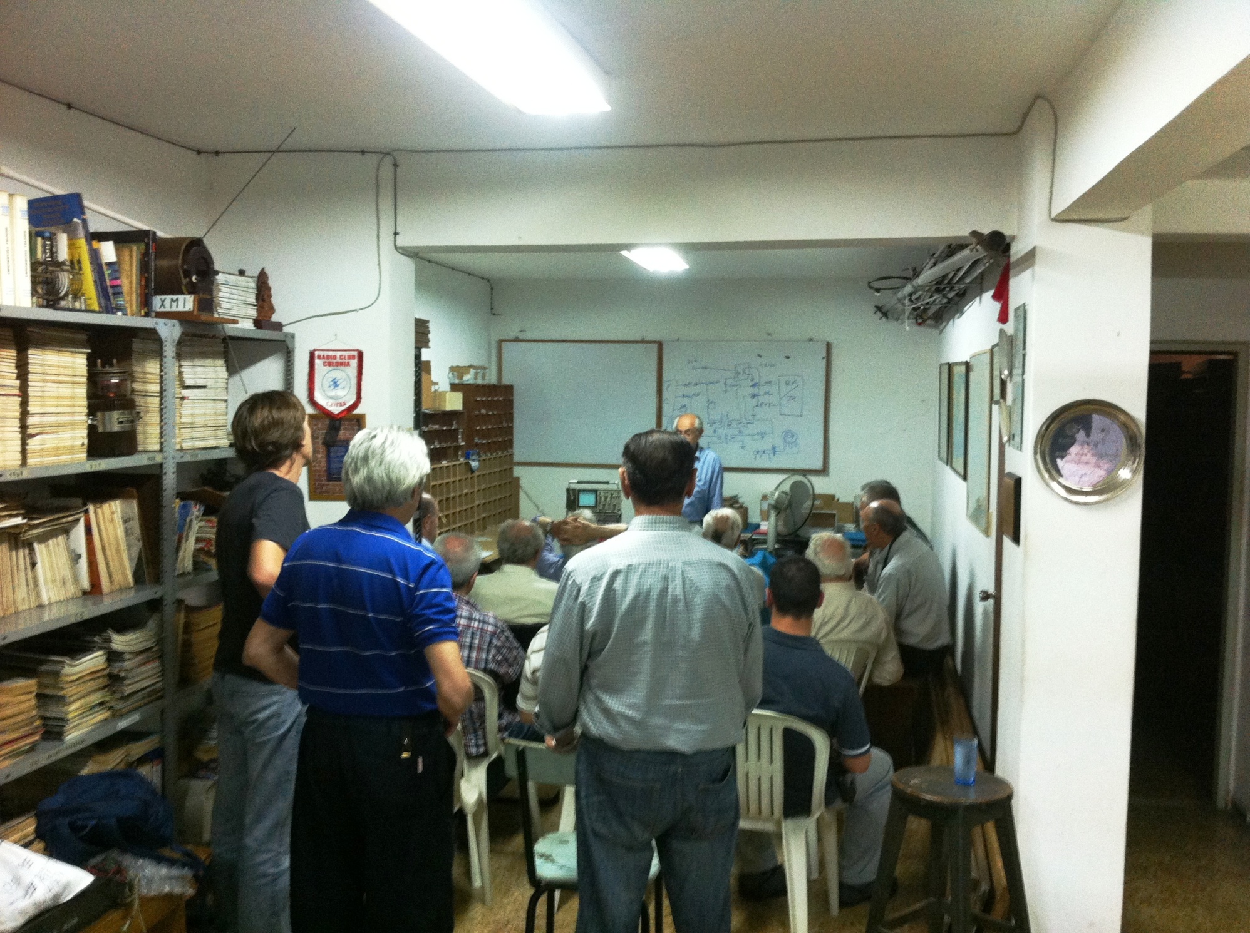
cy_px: 466
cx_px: 625
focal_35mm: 35
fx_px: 1262
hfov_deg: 52.7
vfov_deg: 40.6
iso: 200
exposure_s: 1/15
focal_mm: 3.85
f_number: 2.8
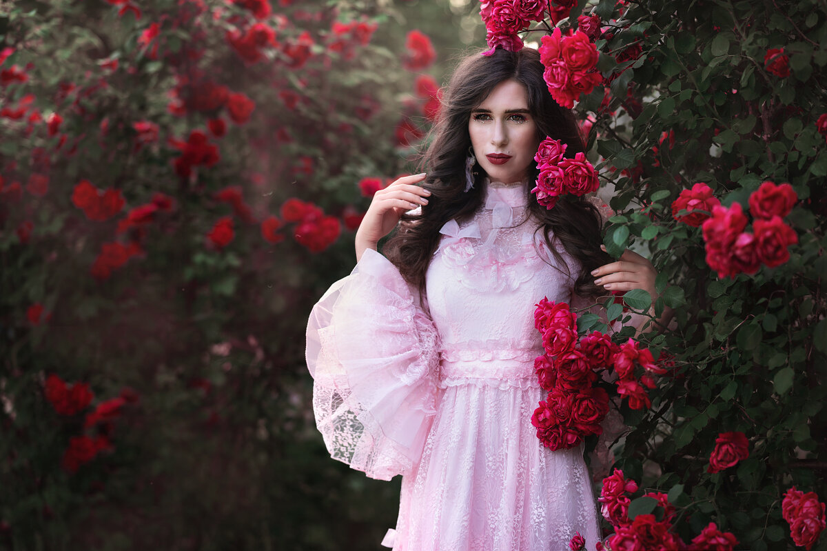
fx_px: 1952
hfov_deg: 23.9
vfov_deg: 16.1
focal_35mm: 85
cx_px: 414
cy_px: 276
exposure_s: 1/200
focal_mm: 85
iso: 100
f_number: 2.2
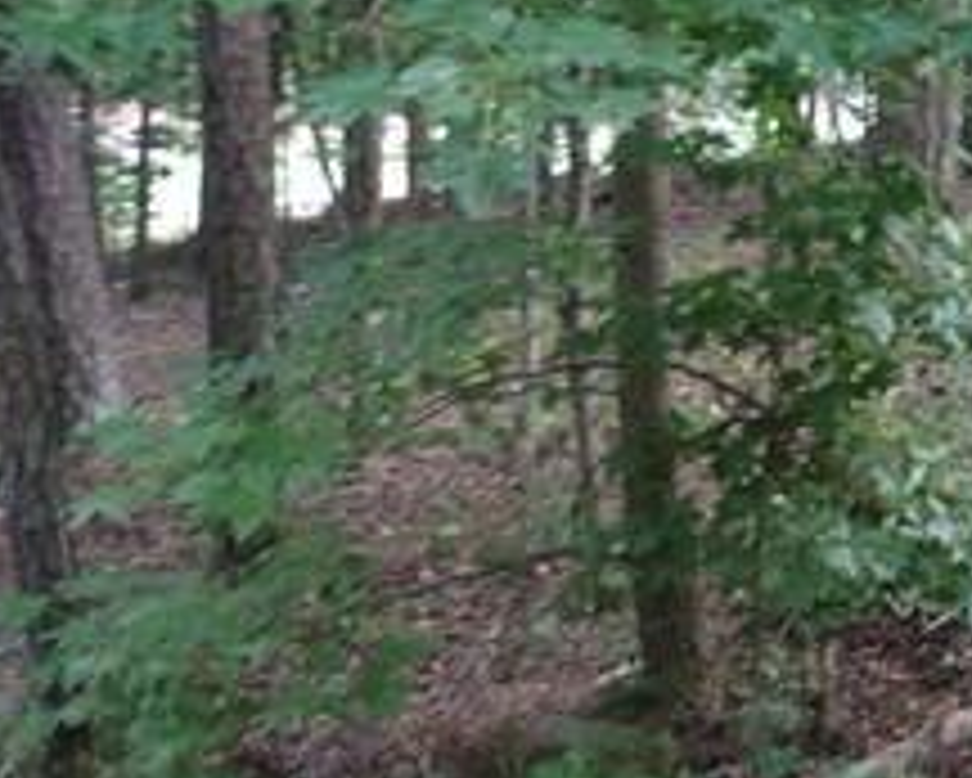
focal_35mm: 78
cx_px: 1318
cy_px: 211
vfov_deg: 19.6
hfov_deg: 21.7
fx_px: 2245
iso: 472
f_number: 1.7
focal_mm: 4.71
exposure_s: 1/40
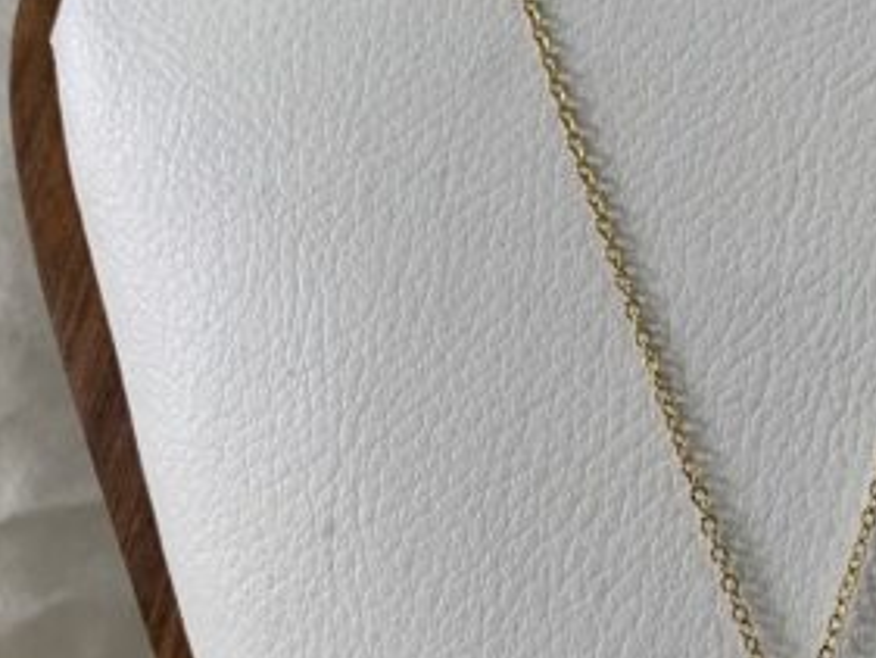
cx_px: 823
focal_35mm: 74
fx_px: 1873
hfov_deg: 25.3
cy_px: 368
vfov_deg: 19.9
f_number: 1.8
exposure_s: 1/100
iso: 64
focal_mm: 4.25
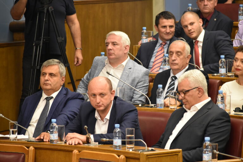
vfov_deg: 6.3
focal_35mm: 218
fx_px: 1468
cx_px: 122
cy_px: 81
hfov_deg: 9.5
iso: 2000
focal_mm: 145
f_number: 4.8
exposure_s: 1/125
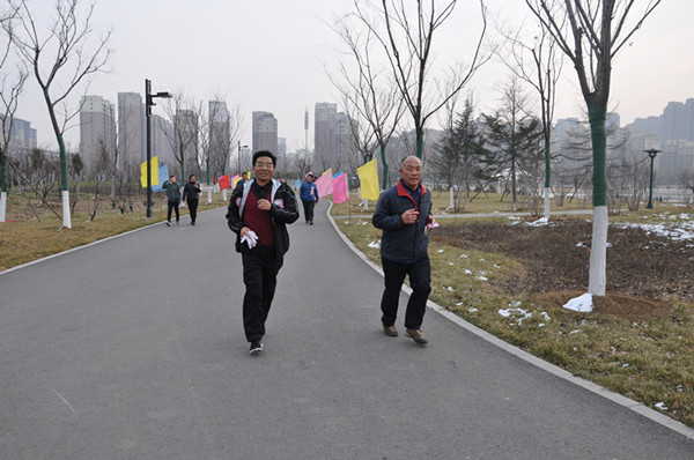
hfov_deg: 59.6
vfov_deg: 41.6
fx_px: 606
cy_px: 230
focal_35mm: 32
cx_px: 347
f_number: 8
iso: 200
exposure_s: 1/250
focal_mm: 21
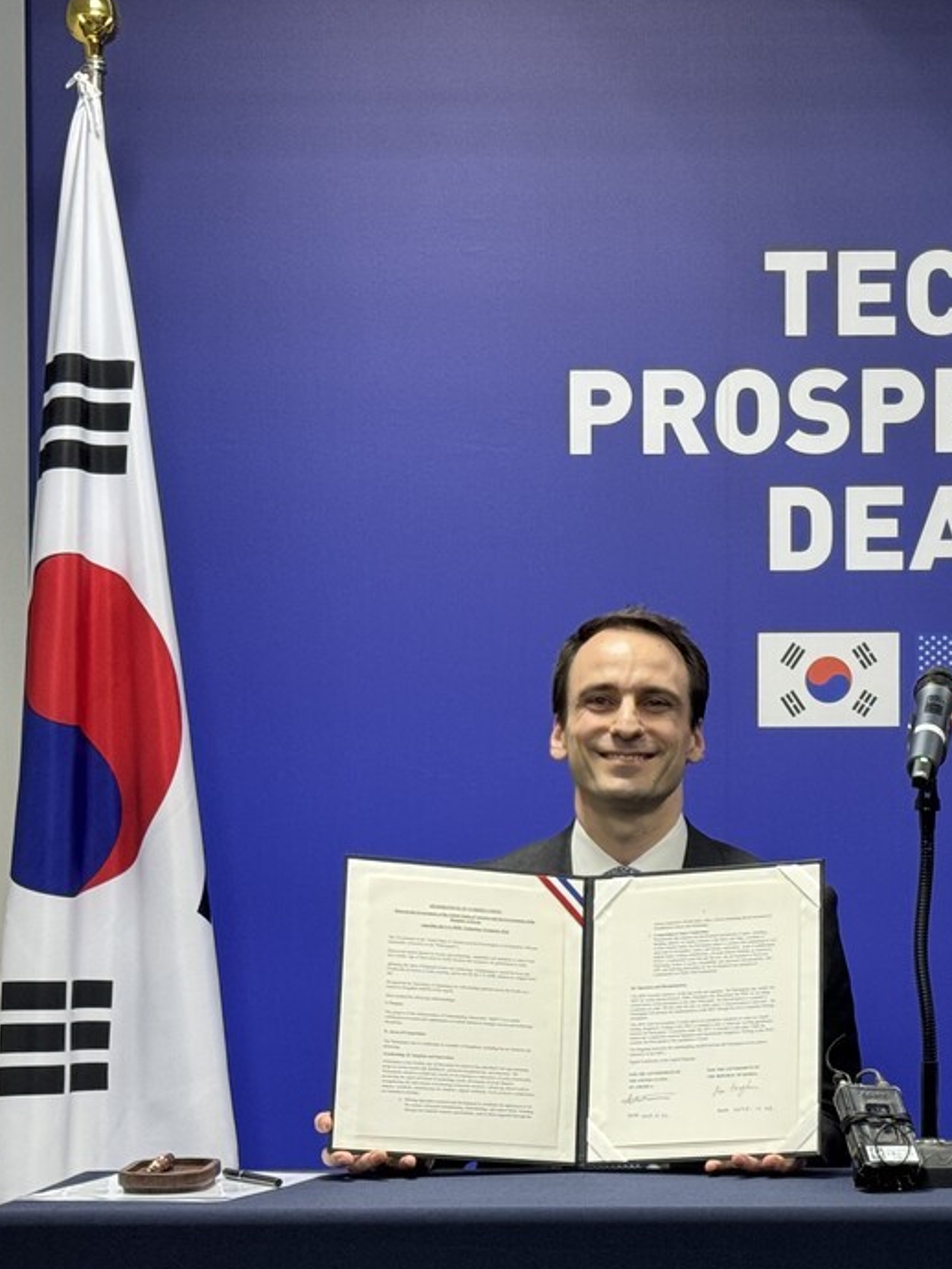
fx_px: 3262
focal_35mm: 89
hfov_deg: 16.4
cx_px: 858
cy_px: 826
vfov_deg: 21.9
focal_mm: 6.76
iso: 125
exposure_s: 1/60
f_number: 1.78
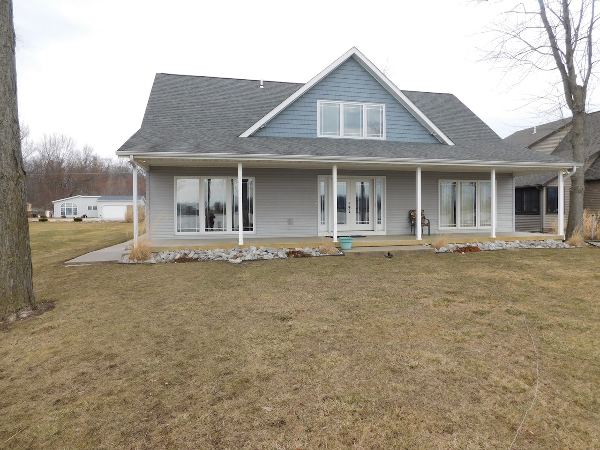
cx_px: 300
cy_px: 225
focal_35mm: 23
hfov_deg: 73.9
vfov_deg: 58.9
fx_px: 399
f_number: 3
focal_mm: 4
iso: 125
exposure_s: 1/800
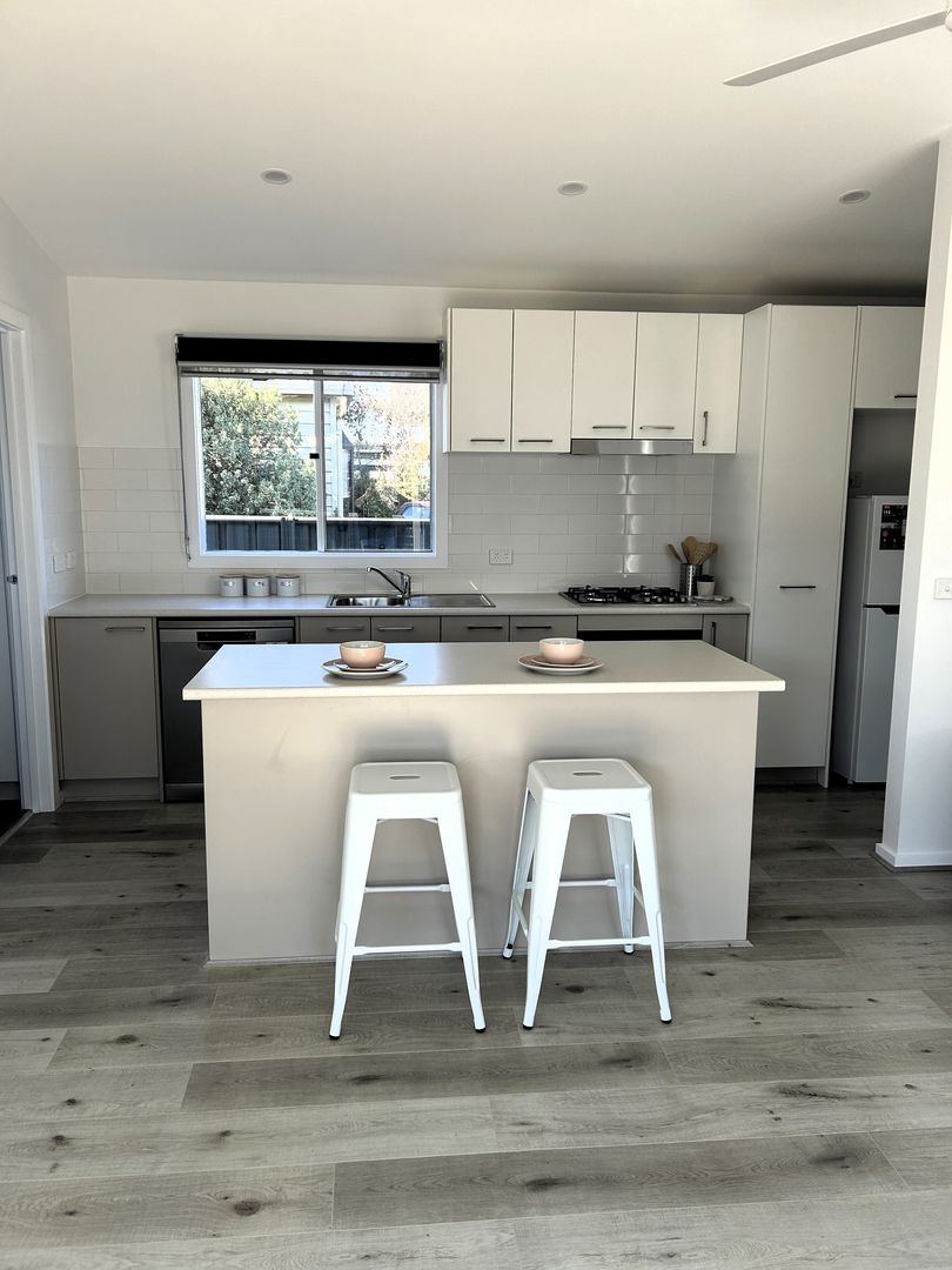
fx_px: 953
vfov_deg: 67.3
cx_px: 476
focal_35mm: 26
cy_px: 635
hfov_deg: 53.1
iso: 50
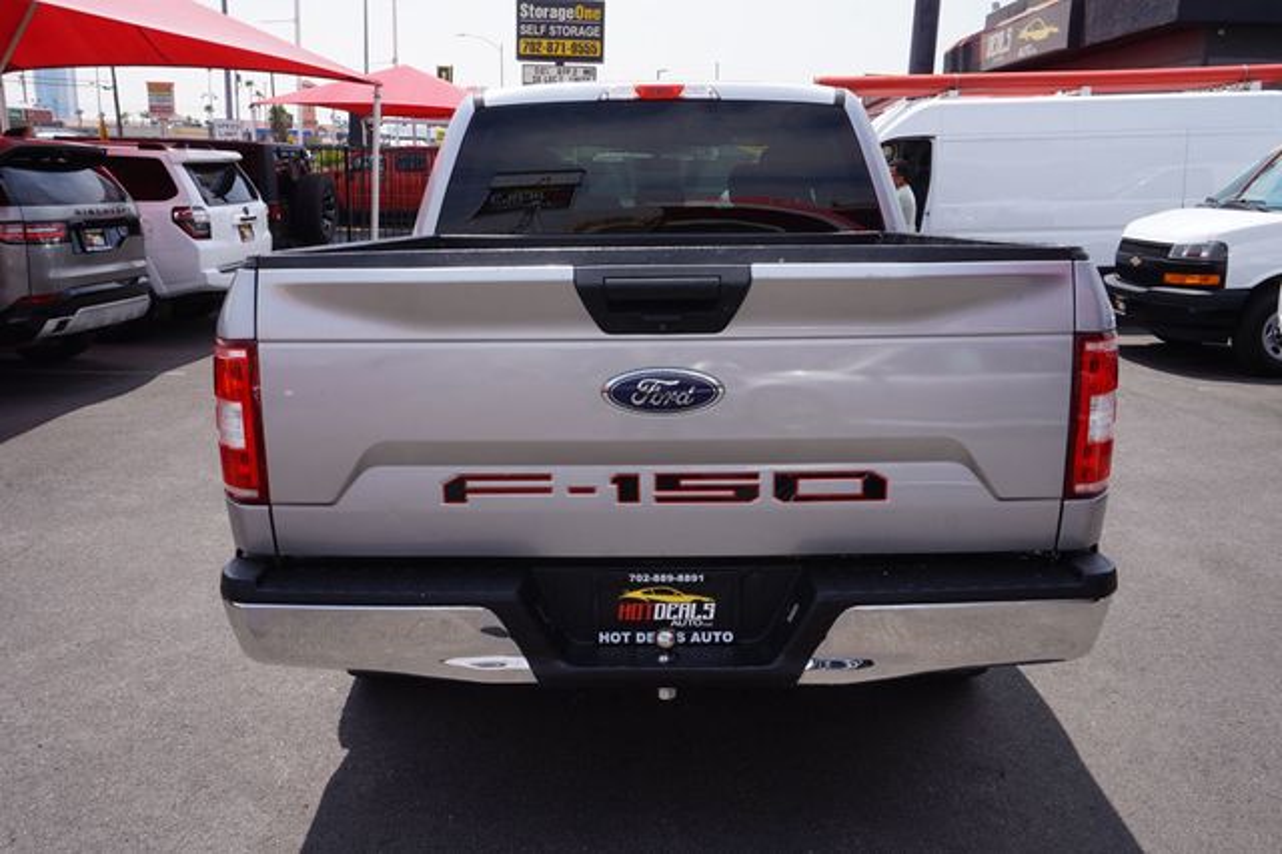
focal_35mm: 30
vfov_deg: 43.6
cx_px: 641
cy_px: 427
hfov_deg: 62.0
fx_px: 1068
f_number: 13
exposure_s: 1/80
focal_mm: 20
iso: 100
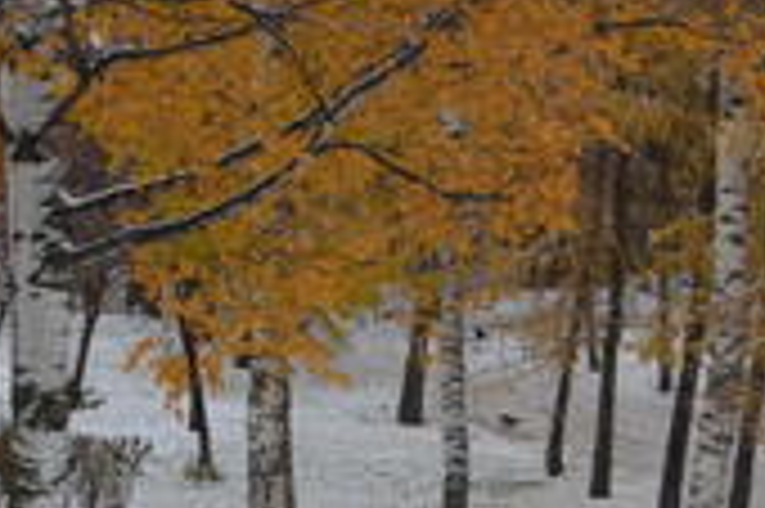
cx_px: -832
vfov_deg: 6.8
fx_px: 4267
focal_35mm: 201
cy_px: 238
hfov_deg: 9.5
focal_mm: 26
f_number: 5.6
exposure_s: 1/125
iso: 200
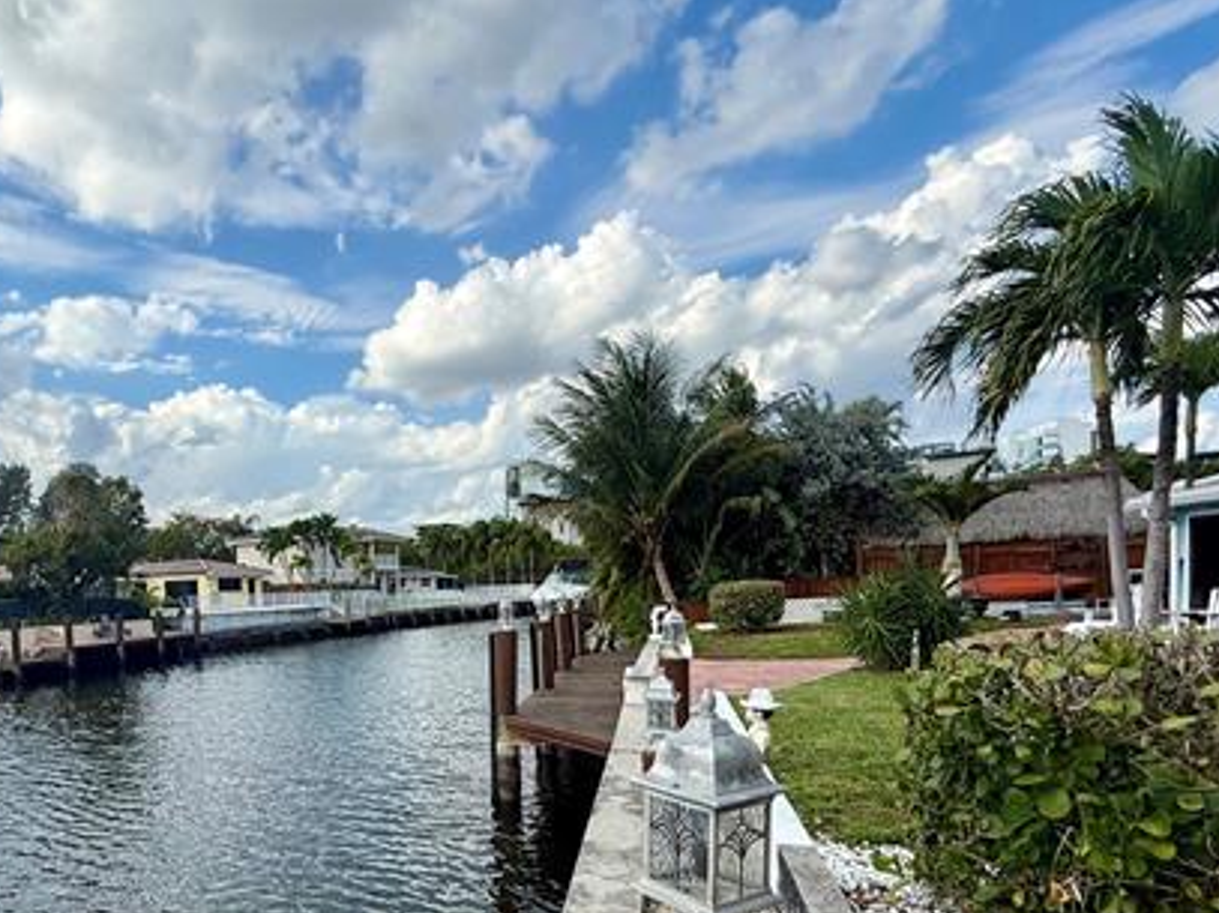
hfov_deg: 73.6
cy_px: 617
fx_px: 775
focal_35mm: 22
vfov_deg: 59.5
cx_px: 386
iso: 50
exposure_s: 1/1745
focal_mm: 2.22
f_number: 2.2
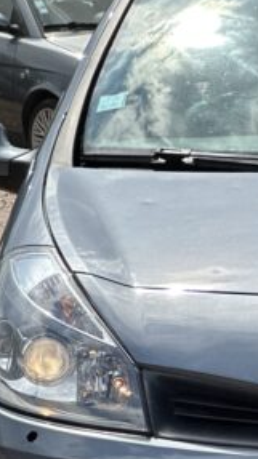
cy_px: 307
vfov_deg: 9.2
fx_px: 2852
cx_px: 431
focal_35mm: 234
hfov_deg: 5.1
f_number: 2.8
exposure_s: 1/686
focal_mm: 9
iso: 32
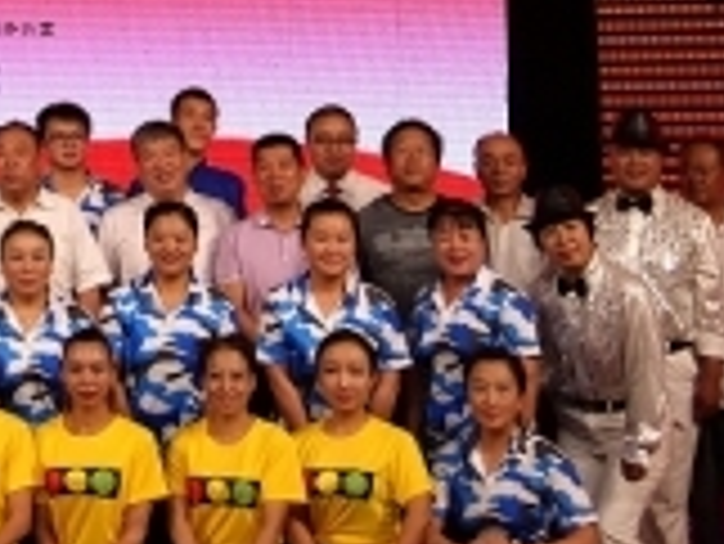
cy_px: -232
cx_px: -211
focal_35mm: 127
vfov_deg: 11.3
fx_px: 2658
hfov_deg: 14.8
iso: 400
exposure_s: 1/250
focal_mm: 17
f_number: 3.7
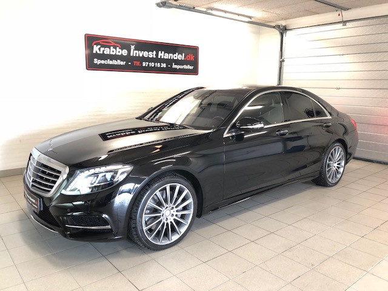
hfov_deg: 63.4
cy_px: 146
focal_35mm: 28
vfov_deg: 49.7
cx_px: 194
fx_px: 314
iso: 50
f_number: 1.8
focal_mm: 3.99
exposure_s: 1/17
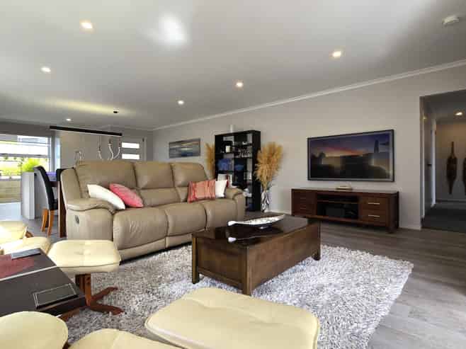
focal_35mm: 13
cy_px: 174
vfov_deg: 89.9
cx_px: 233
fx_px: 175
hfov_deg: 106.2
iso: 50
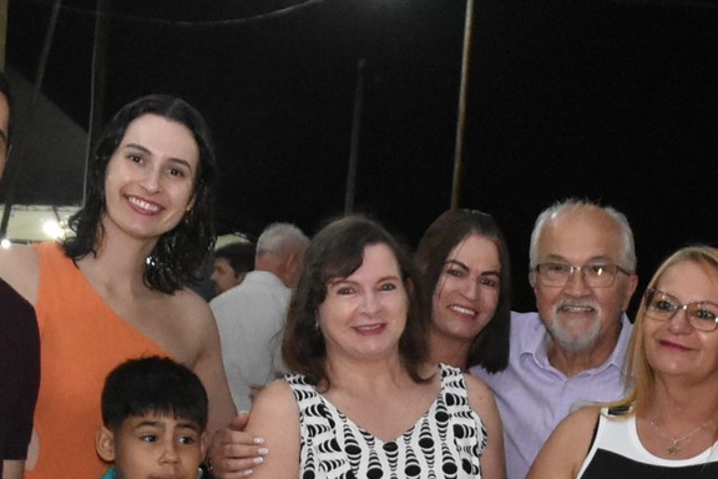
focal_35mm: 103
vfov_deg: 13.2
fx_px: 2054
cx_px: 611
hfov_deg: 19.5
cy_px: 435
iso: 5000
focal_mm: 22
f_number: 5
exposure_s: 1/80
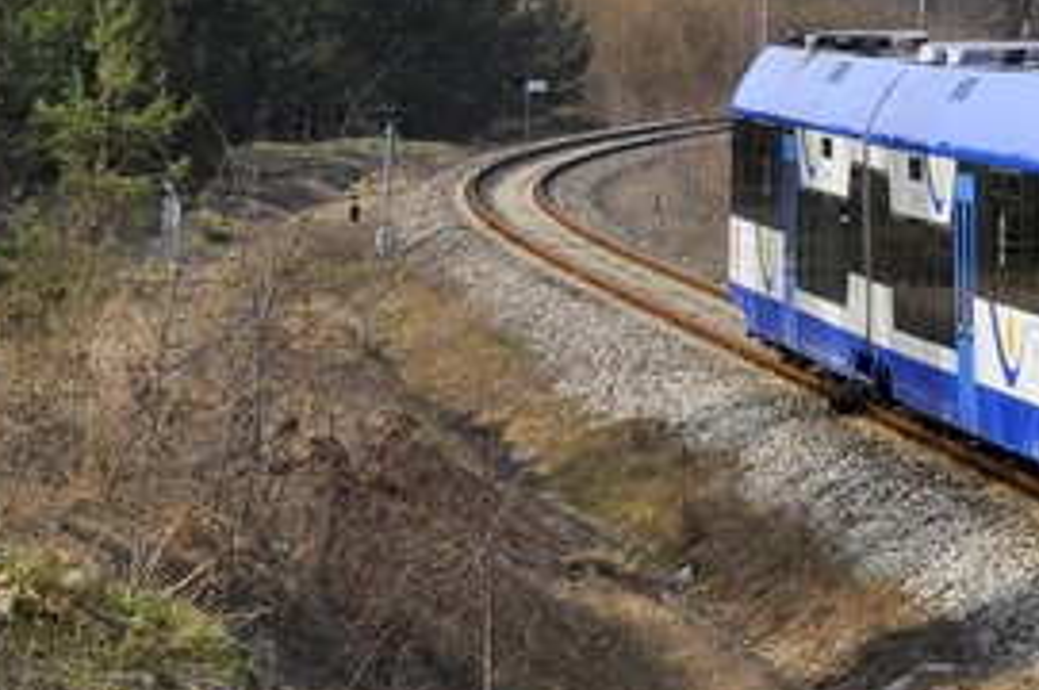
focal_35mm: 319
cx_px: 1756
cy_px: -86
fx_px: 9196
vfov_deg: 4.3
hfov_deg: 6.4
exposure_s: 1/400
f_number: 10
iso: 200
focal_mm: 48
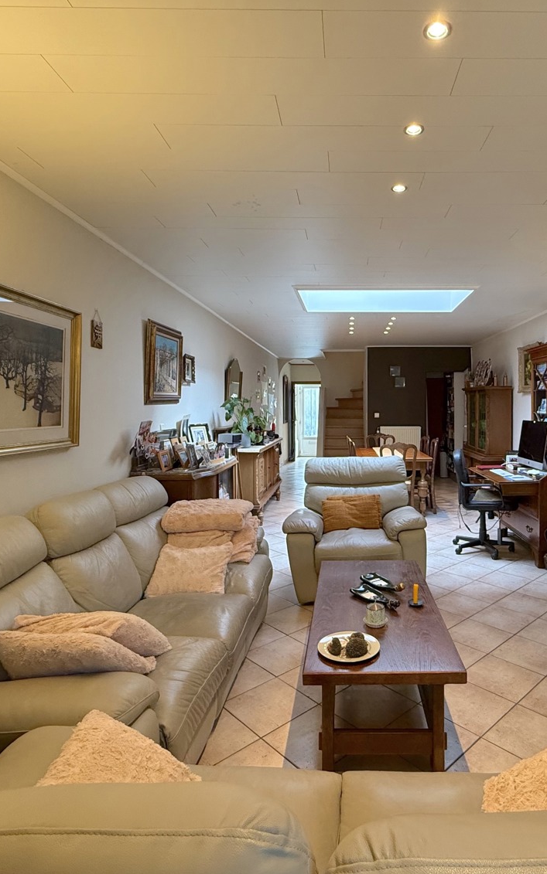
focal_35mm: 21
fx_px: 501
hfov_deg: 56.3
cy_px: 412
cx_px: 354
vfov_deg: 82.2
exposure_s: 1/100
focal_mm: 2.22
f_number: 2.2
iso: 320
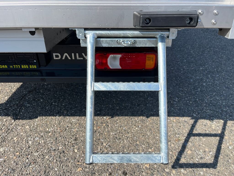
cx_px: 117
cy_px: 88
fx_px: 176
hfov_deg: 67.3
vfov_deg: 53.1
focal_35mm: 26
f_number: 1.6
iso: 50
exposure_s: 1/2268
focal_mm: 5.1
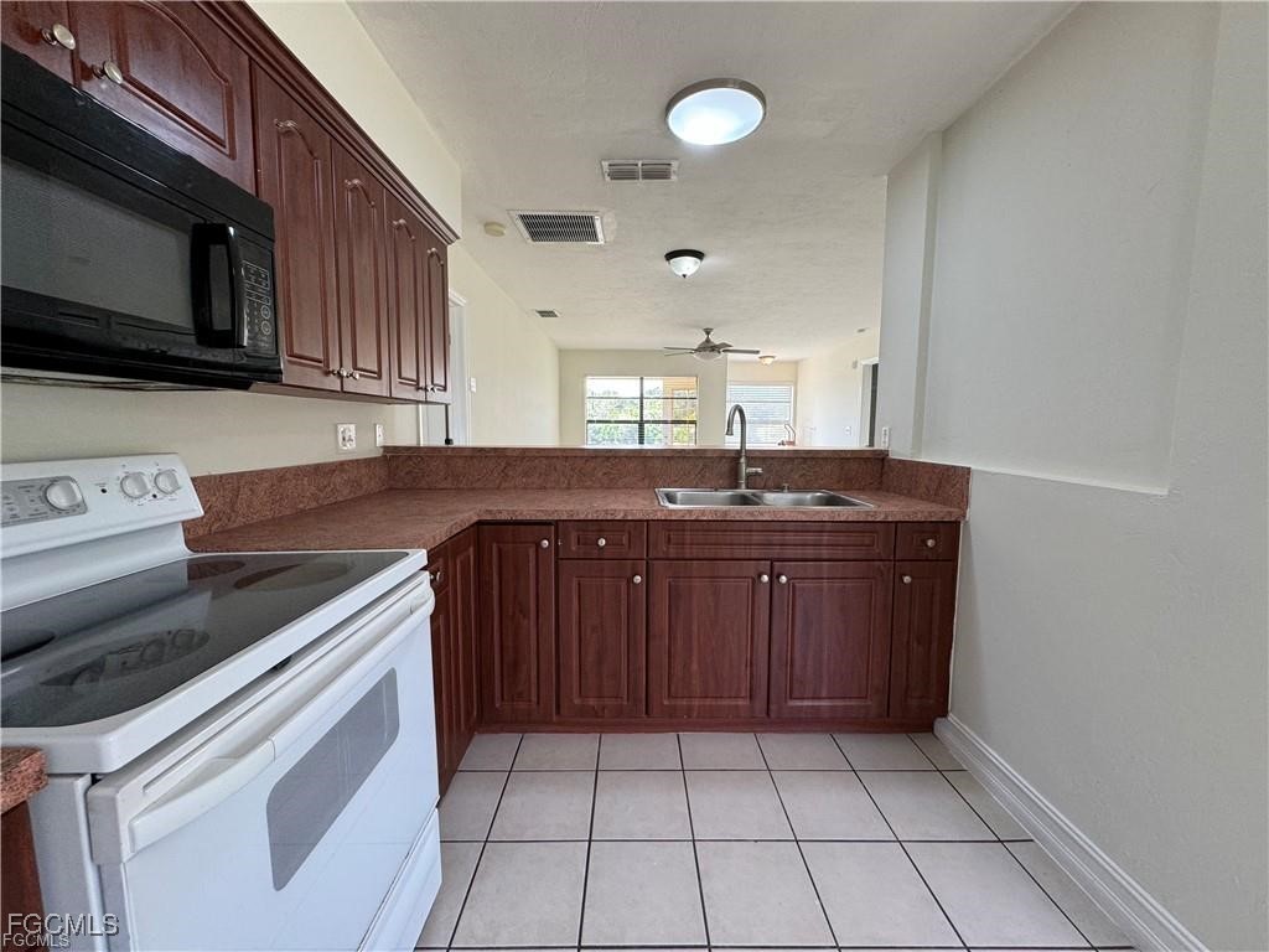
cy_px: 476
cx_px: 634
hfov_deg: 102.1
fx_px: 513
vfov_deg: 85.7
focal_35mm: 14
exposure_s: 1/120
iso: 160
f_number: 2.2
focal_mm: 2.22
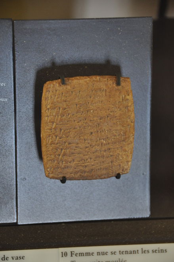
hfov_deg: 7.6
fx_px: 1310
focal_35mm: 180
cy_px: 131
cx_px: 87
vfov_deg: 11.4
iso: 800
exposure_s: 1/40
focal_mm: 120
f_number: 5.3
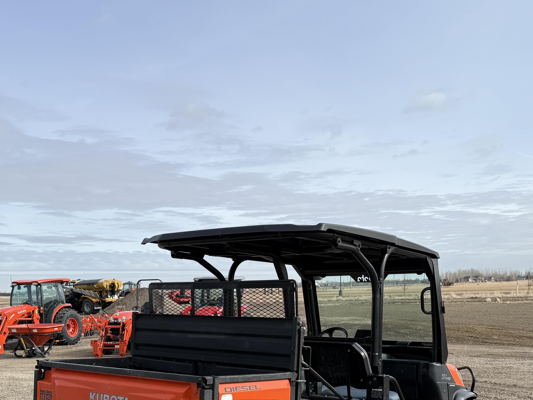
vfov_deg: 31.6
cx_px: 274
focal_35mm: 44
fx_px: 677
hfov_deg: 42.9
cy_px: 347
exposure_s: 1/2801
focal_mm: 6.76
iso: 80
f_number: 1.78
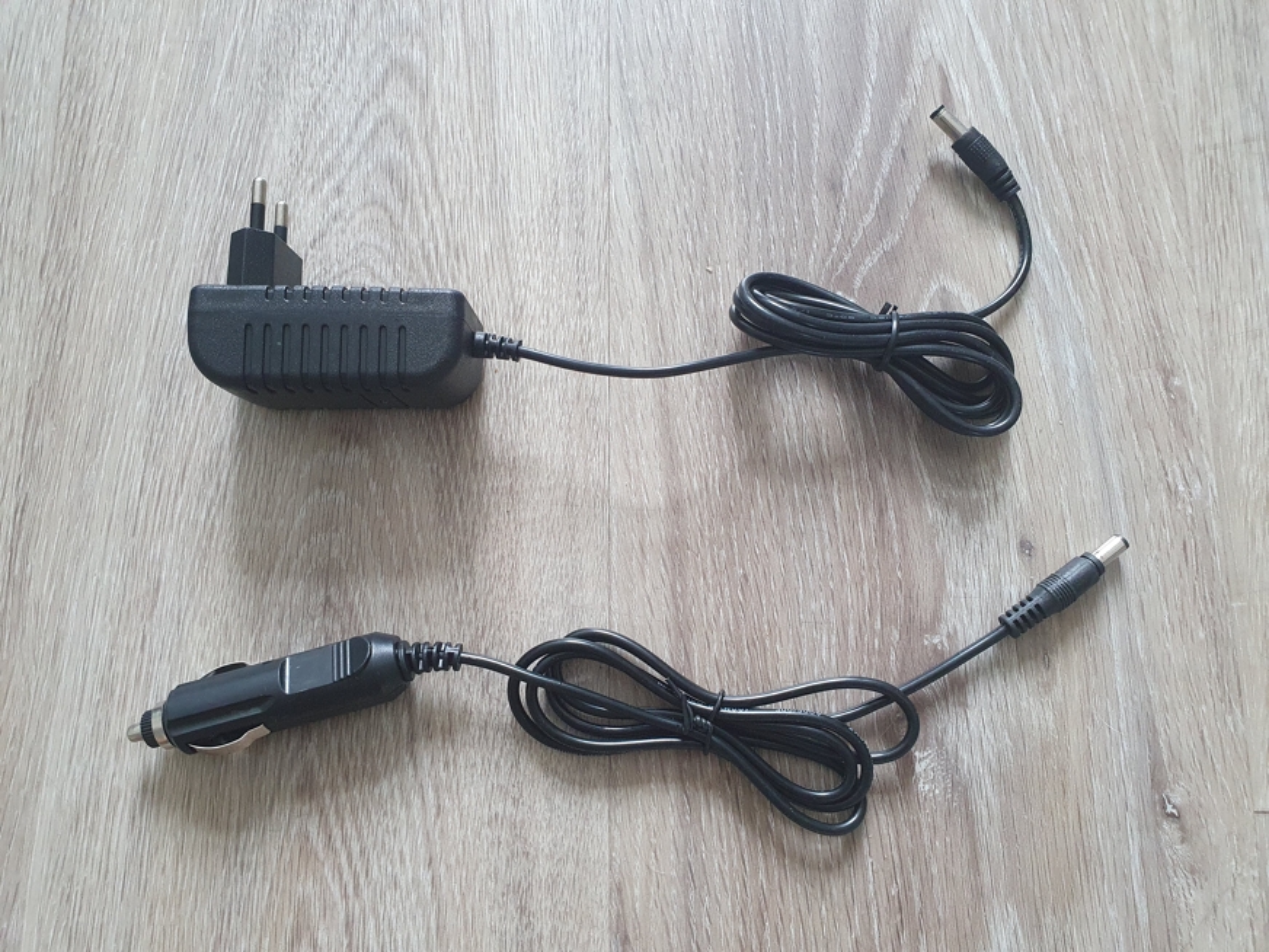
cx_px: 634
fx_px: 953
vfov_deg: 53.1
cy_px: 476
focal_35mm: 26
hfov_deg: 67.3
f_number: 2.4
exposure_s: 1/50
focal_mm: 4.32
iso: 320
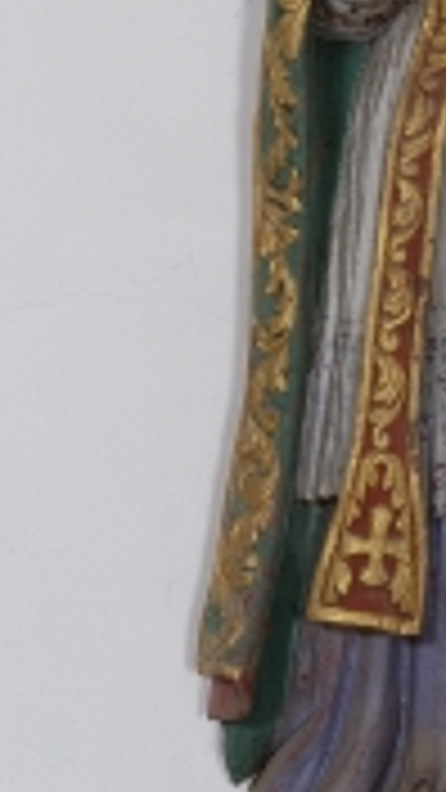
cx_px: 469
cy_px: 288
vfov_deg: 7.3
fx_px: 6234
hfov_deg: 4.1
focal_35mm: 297
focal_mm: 65
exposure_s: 1/50
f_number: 20
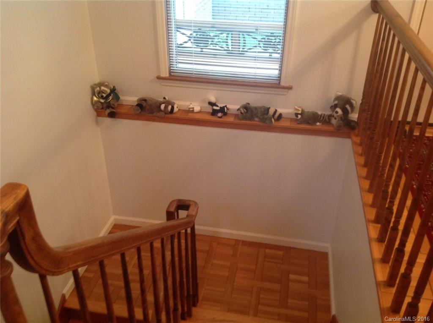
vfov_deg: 40.6
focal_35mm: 35
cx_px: 216
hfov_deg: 52.7
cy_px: 162
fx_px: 437
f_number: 2.4
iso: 200
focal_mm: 4.28
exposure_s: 1/15
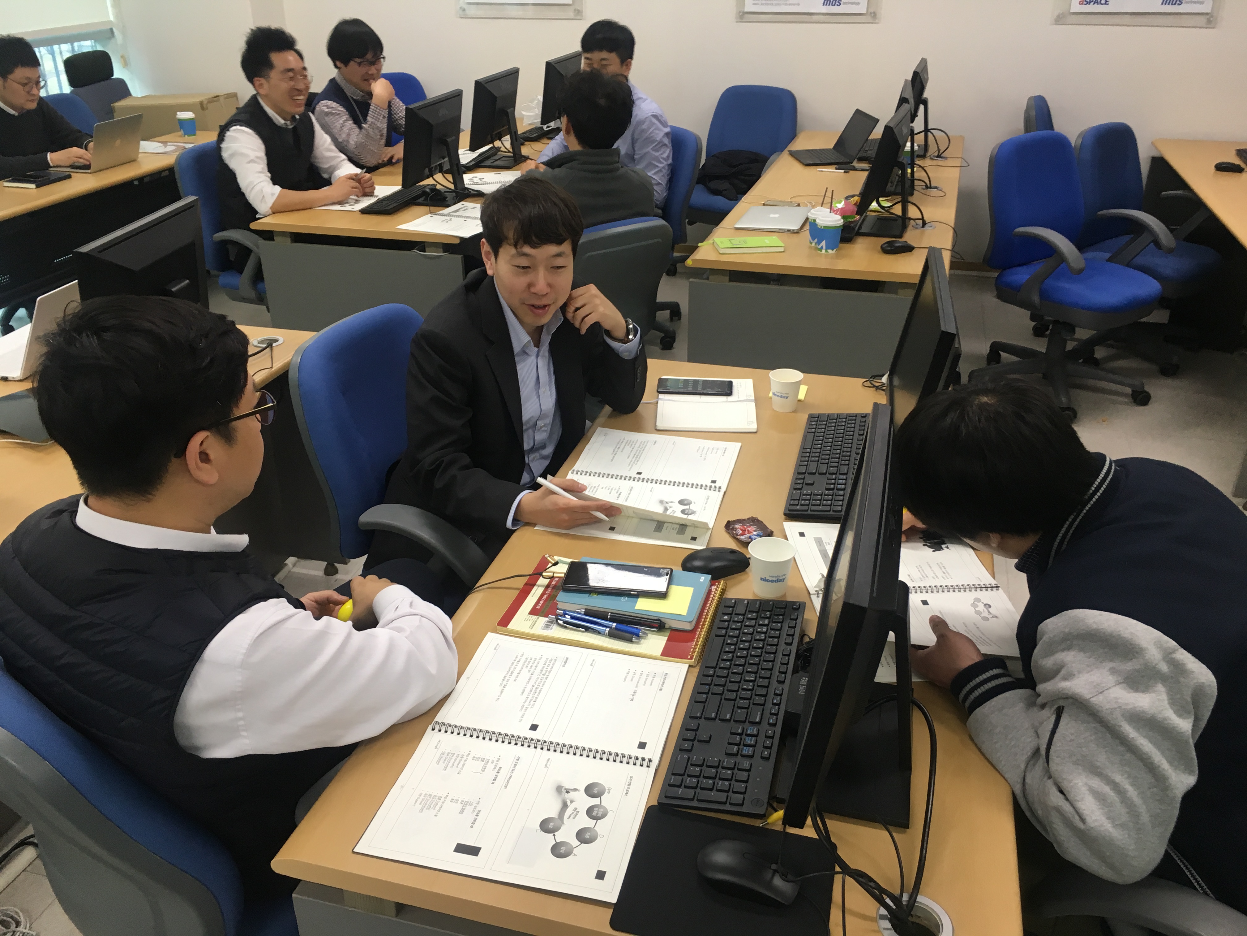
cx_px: 624
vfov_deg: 48.2
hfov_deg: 61.7
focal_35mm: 29
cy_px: 468
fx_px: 1045
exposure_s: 1/30
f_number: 2.2
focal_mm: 4.15
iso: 50
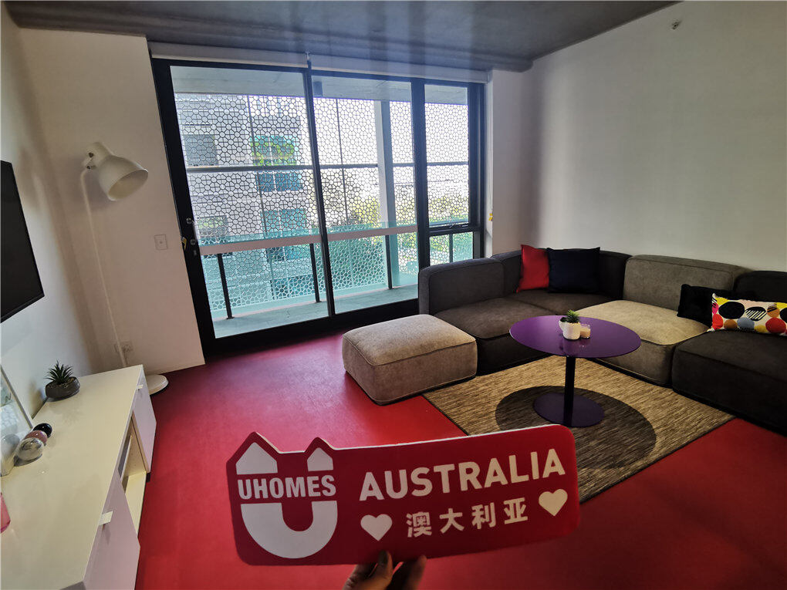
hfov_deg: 91.0
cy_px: 295
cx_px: 394
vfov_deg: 74.7
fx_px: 386
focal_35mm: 17
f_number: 2.2
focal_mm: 2.26
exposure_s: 1/50
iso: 100
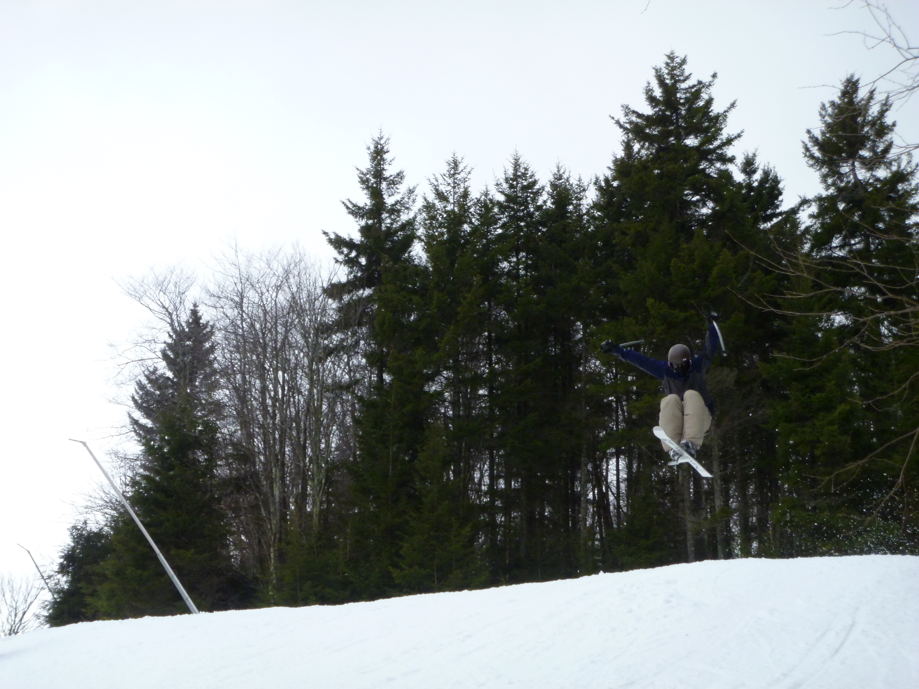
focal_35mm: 76
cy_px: 344
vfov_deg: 19.4
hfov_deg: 25.7
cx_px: 460
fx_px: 2018
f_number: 4.1
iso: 250
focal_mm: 13.5
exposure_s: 1/500
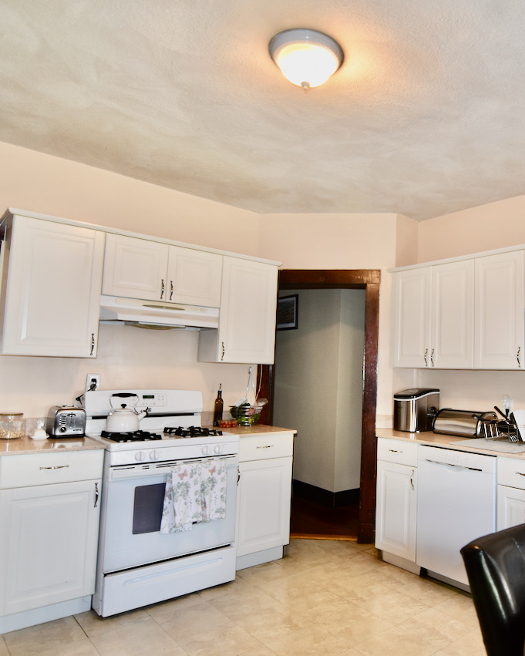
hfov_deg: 55.5
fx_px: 473
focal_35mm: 24
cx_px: 389
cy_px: 328
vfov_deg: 69.5
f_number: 2.8
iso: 400
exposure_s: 1/60
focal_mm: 11.5
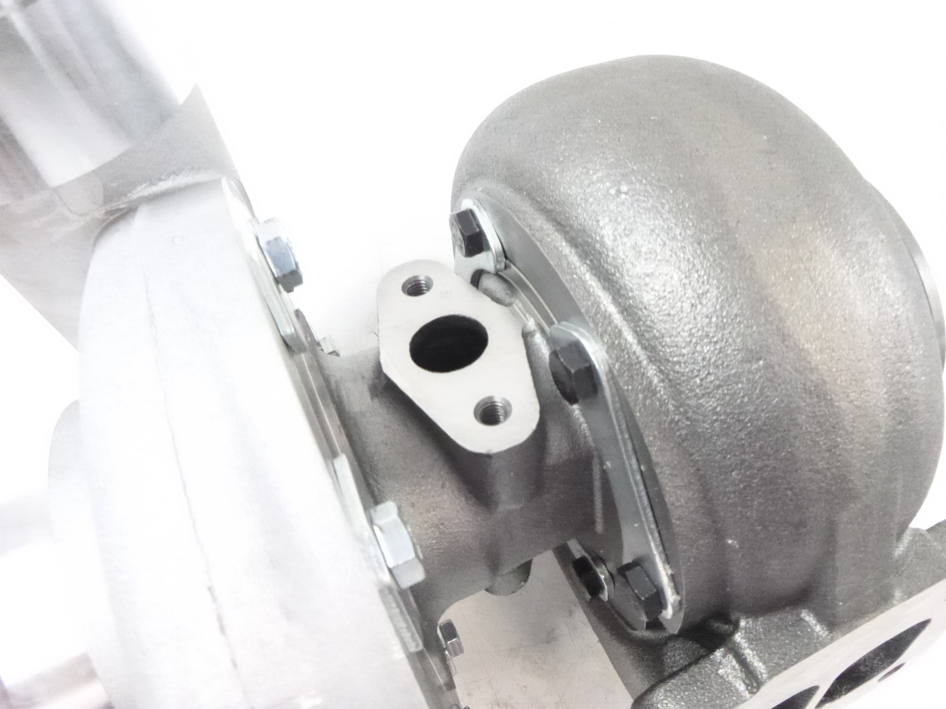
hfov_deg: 69.4
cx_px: 473
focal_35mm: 25
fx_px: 683
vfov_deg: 54.9
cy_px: 354
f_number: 3.9
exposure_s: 1/60
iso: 1600
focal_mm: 4.5
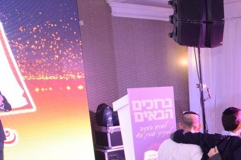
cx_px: 299
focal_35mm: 60
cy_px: 173
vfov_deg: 21.5
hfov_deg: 28.5
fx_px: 401
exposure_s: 1/125
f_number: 5.6
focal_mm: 24
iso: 4000
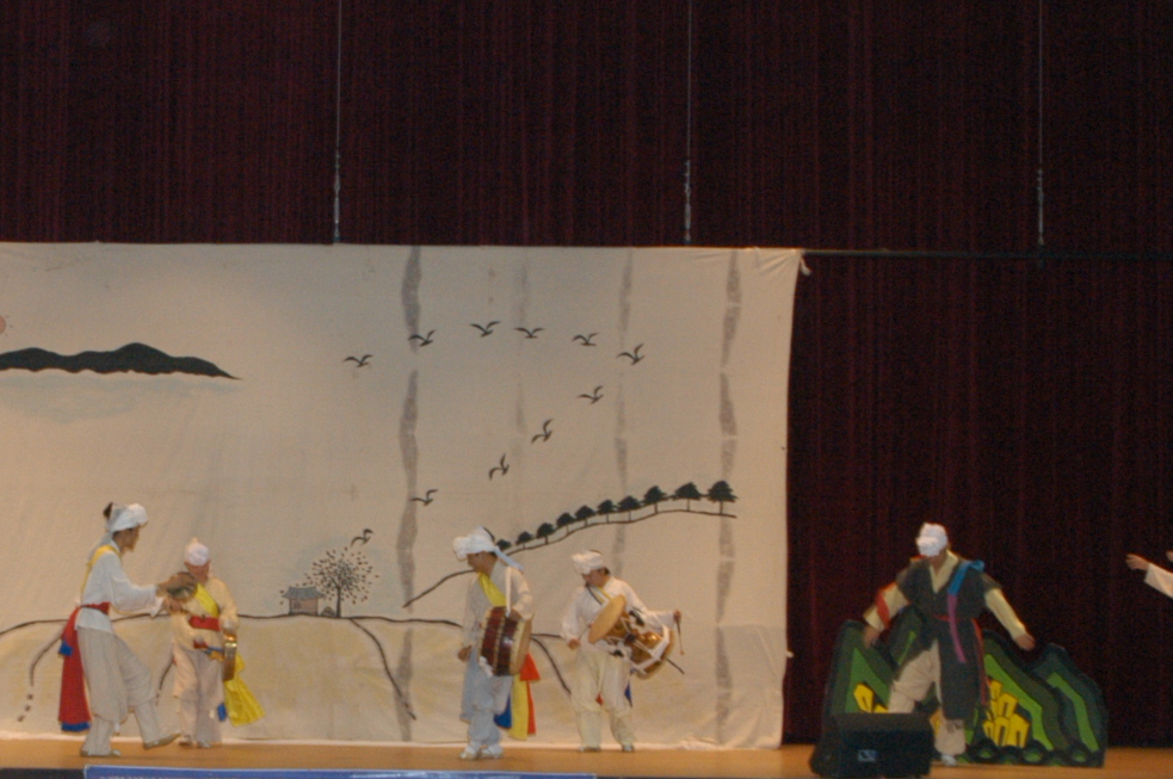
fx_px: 2669
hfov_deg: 24.4
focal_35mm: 82
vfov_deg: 16.6
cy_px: 503
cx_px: 220
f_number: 7.1
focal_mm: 24
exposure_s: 1/60
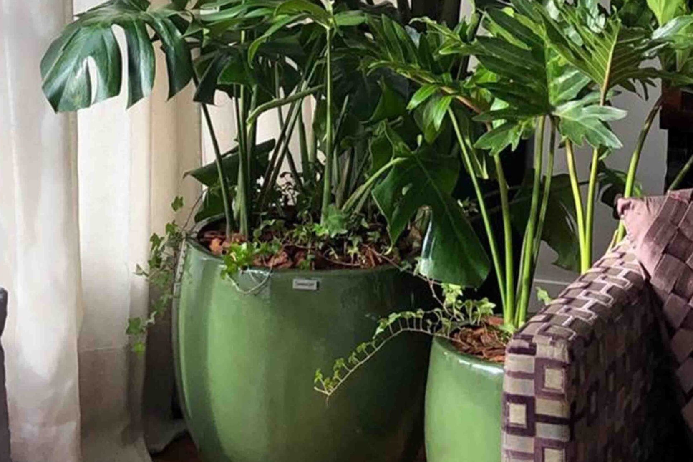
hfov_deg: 27.3
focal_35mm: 74
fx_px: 1424
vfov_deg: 18.4
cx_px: 350
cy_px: 252
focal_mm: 32
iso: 80
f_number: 4
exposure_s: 1/250
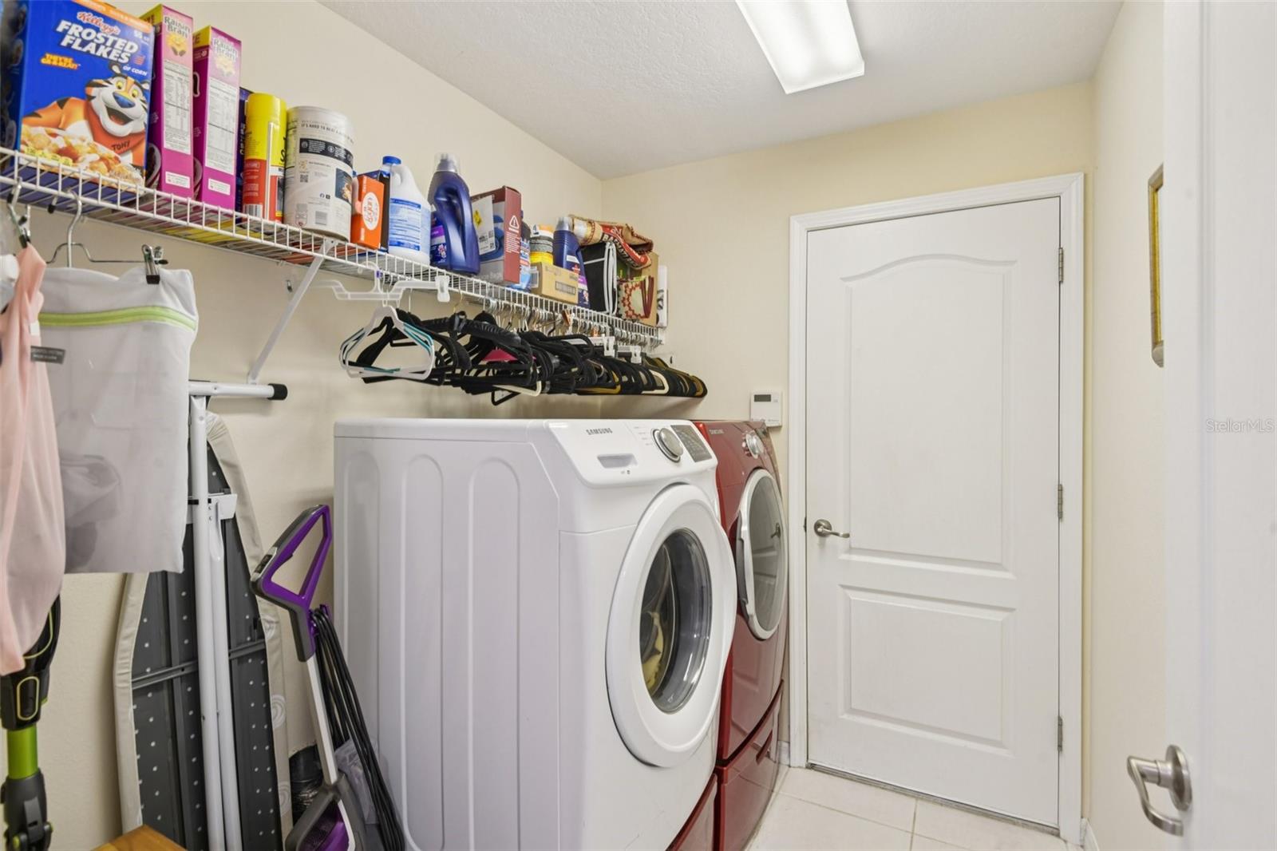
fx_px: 603
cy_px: 426
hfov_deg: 93.3
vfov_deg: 70.4
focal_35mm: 17
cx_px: 638
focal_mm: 17
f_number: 8
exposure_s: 1/10
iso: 400
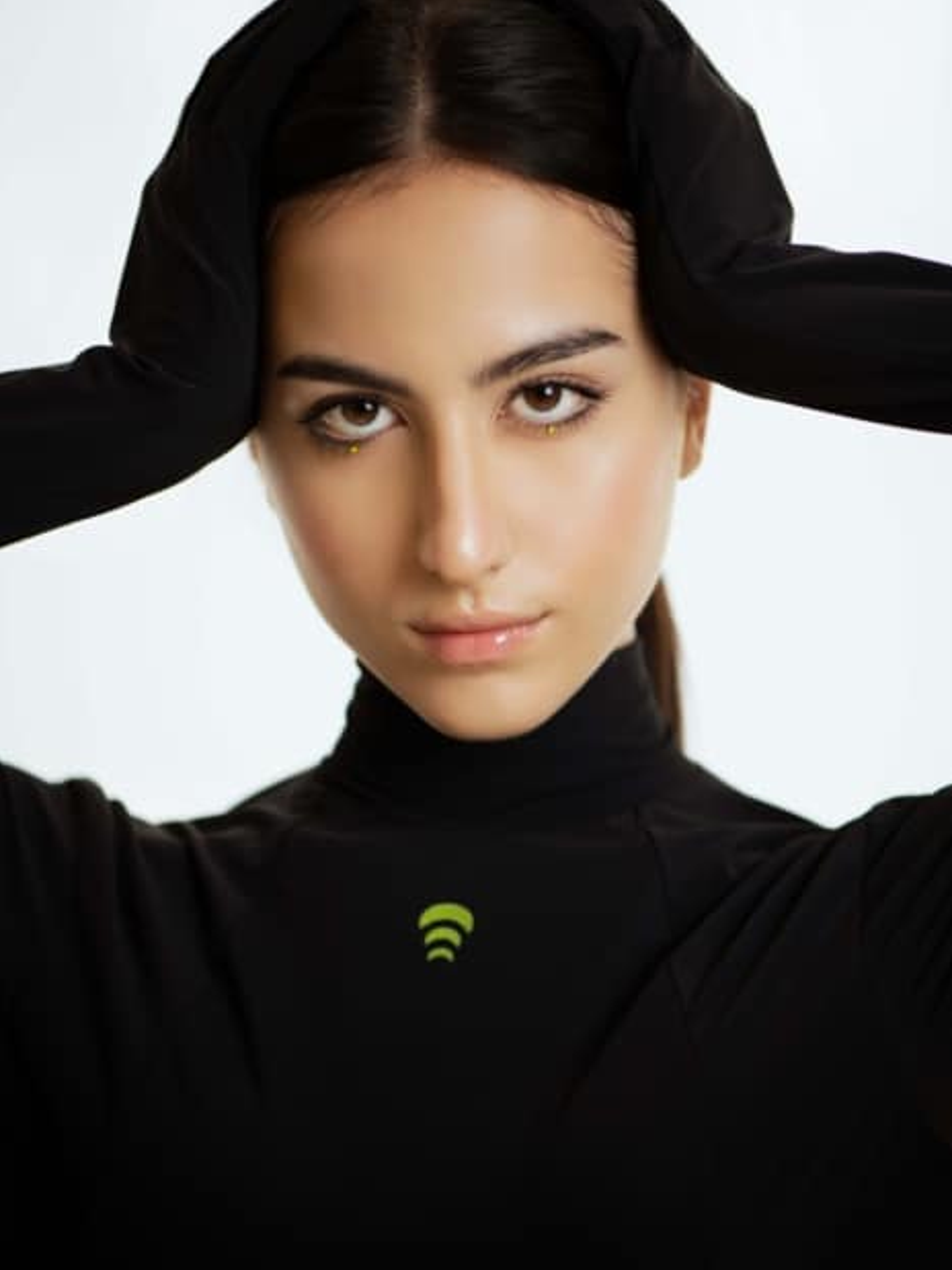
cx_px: 480
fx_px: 4218
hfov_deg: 12.9
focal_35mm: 115
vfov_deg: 17.1
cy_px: 586
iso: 100
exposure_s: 1/125
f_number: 3.5
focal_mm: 105
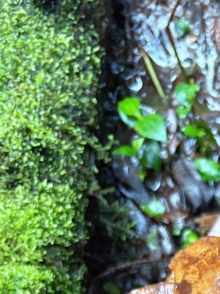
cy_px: 430
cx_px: 362
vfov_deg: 19.6
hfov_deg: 15.1
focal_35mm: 88
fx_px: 746
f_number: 1.6
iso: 320
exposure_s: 1/60
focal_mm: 5.96
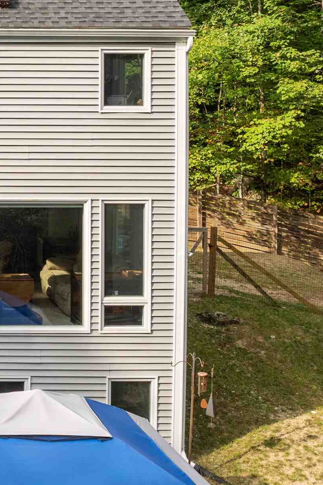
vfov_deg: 31.3
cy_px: 118
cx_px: -161
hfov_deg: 19.0
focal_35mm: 63
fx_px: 848
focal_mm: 12.29
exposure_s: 1/800
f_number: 2.8
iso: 130
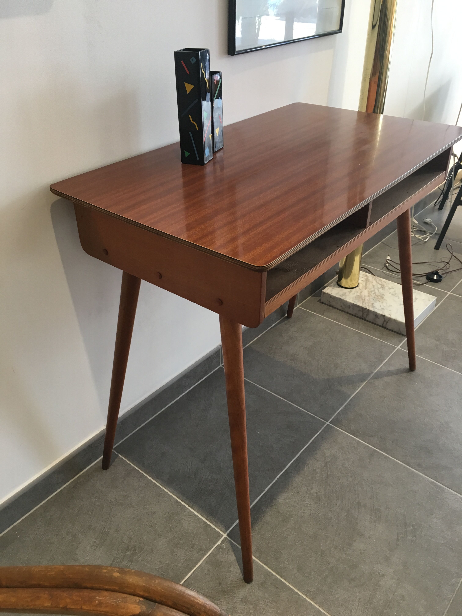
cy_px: 308
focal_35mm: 29
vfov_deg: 61.7
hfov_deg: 48.2
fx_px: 516
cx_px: 231
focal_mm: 4.15
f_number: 2.2
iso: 80
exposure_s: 1/33
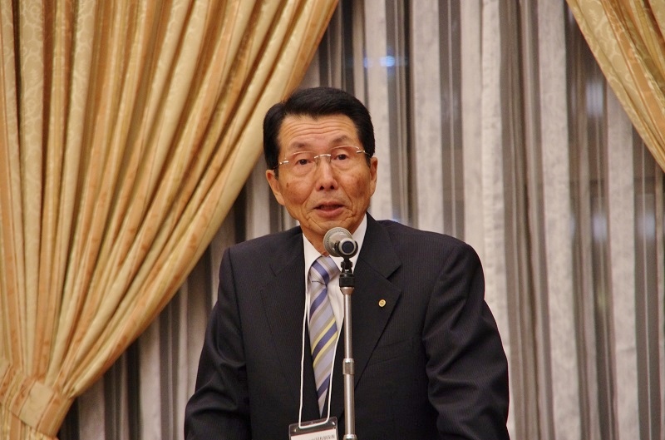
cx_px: 332
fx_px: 3731
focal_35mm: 202
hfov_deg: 10.2
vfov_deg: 6.7
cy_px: 220
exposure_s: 1/50
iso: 3200
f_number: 5.6
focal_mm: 135
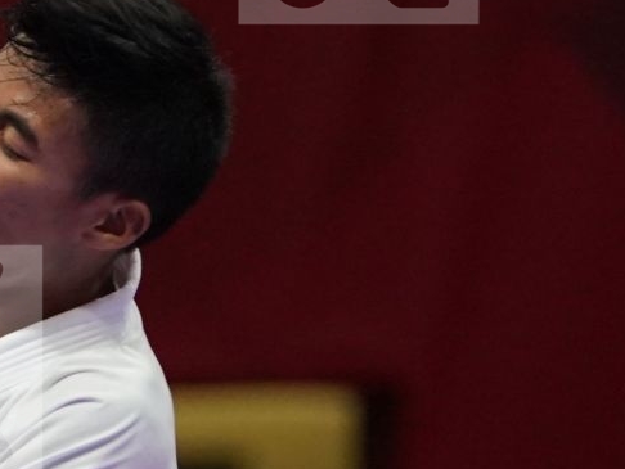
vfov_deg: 1.2
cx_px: -513
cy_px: 362
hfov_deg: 1.6
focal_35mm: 1210
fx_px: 21858
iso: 3200
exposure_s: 1/1000
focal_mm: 227
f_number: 4
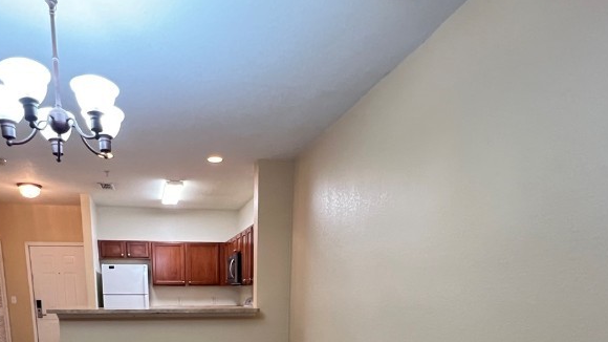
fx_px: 403
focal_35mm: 25
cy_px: 376
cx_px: 236
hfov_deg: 73.1
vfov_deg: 38.2
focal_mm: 1.57
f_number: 1.8
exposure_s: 1/60
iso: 500
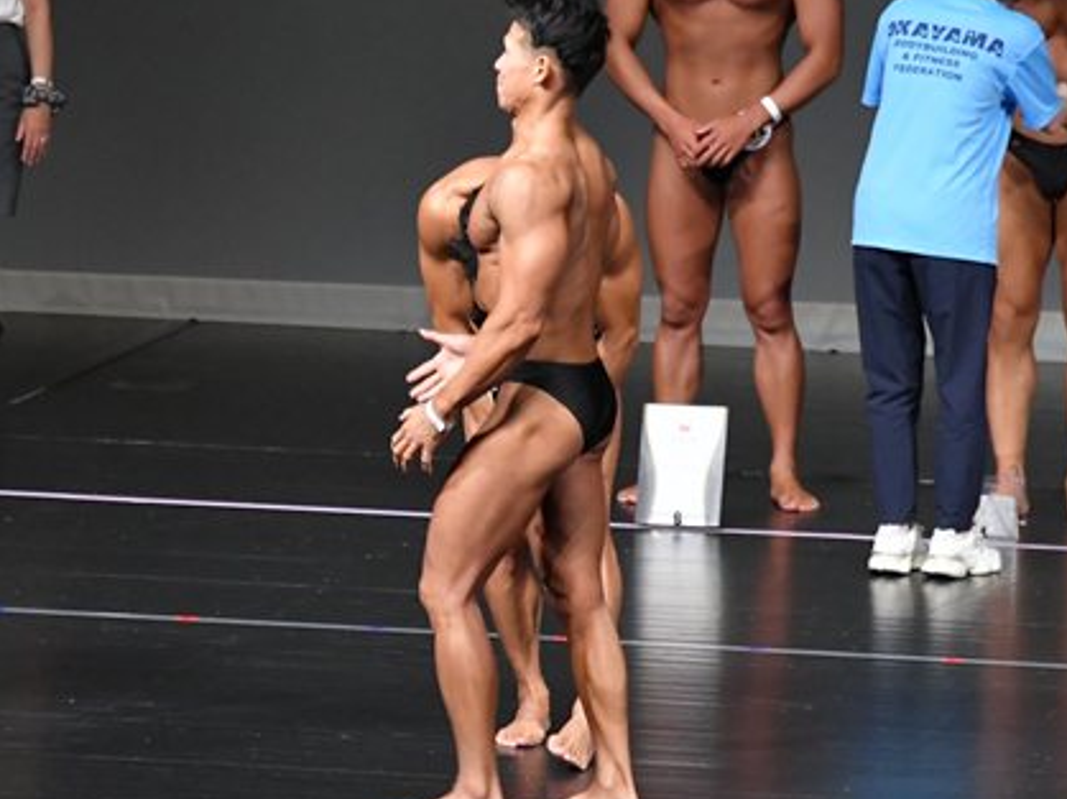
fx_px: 12353
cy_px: 429
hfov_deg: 4.9
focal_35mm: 401
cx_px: 371
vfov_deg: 3.7
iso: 5000
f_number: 5.6
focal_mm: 150
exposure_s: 1/400
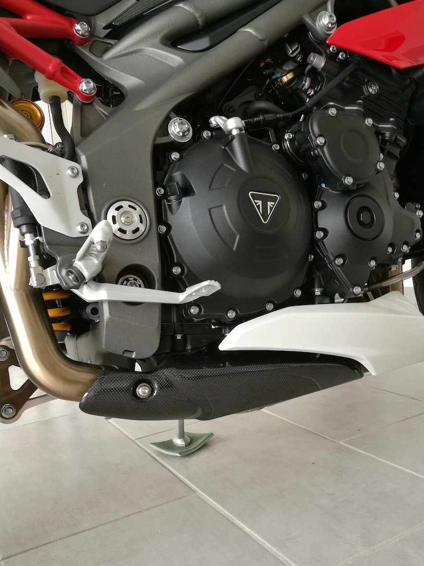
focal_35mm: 33
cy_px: 300
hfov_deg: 42.8
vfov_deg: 55.3
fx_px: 539
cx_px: 244
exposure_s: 1/50
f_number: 2.2
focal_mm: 4.5
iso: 100
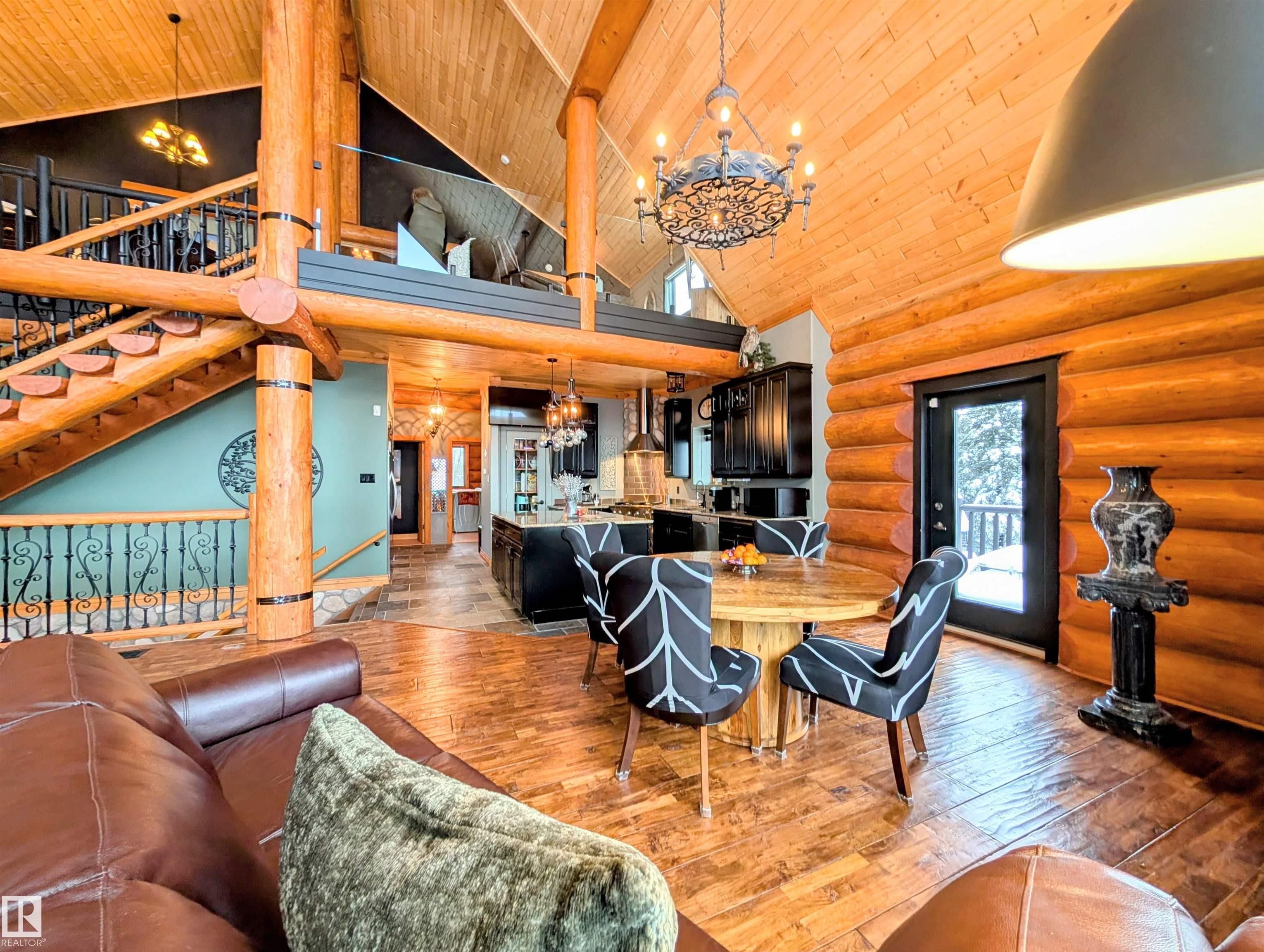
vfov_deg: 94.6
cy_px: 476
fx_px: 439
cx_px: 632
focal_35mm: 12
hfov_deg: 110.5
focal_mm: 2.02
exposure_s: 1/60
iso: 65
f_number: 1.7
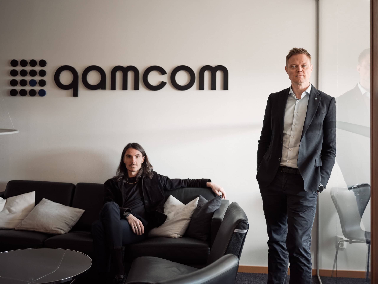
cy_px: 142
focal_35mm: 50
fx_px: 546
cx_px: 189
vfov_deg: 29.1
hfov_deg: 38.2
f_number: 2.8
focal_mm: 63
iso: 1250
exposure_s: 1/80
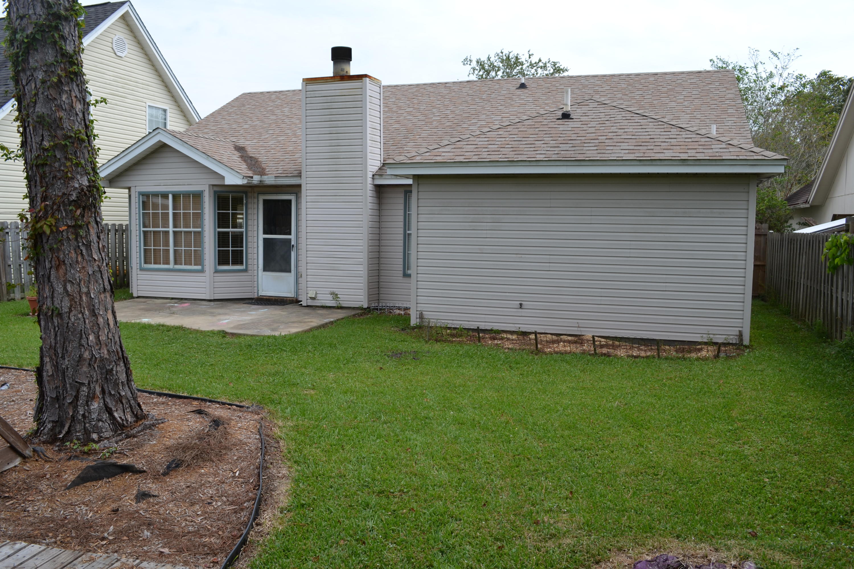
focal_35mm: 30
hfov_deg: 61.9
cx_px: 427
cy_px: 284
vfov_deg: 43.6
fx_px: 712
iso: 100
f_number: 7.1
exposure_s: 1/200
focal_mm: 20
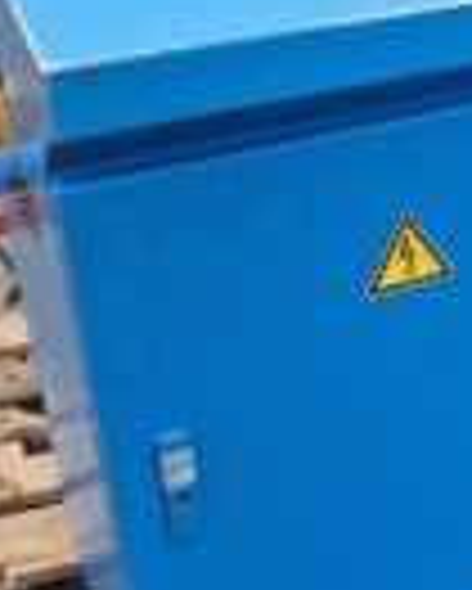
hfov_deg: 17.5
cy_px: 162
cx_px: 751
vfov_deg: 24.5
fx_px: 1343
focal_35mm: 77
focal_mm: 5.4
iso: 50
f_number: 1.8
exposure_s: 1/268
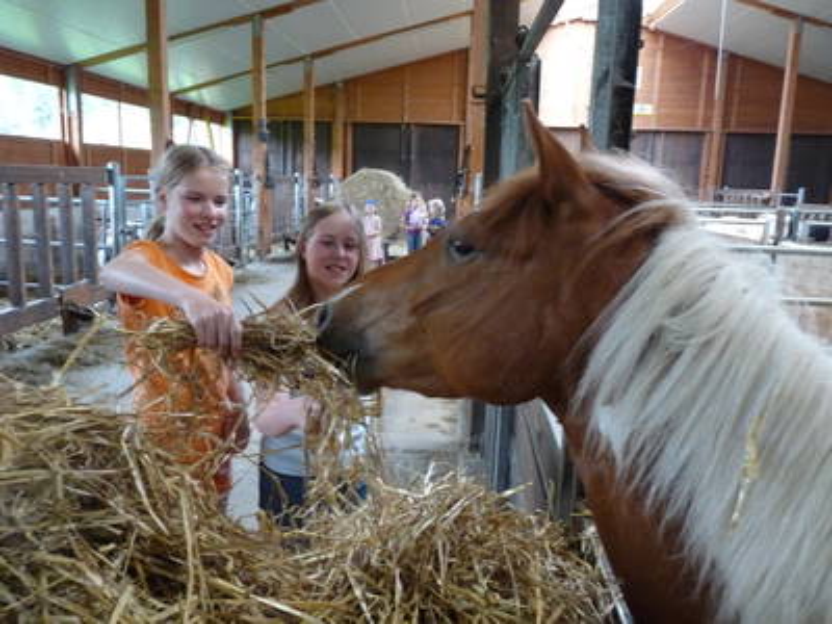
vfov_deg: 51.4
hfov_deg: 65.3
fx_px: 649
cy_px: 312
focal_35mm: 27
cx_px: 416
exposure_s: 1/60
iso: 500
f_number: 2.8
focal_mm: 4.8
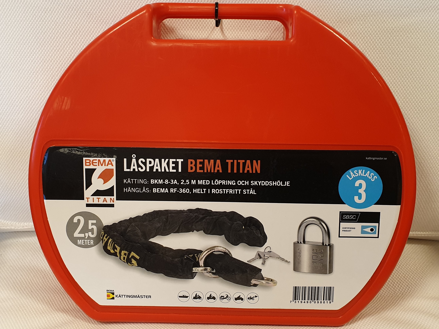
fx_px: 330
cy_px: 164
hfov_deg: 67.3
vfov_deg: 53.1
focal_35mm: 26
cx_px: 220
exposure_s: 1/50
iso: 200
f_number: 2.4
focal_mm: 4.3
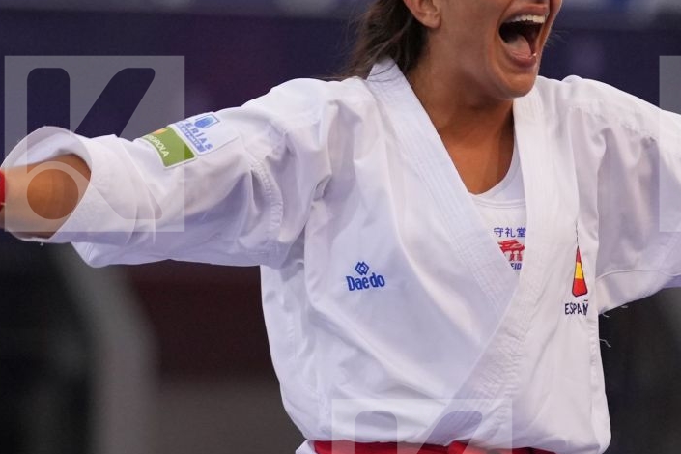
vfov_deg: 2.1
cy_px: 144
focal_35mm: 643
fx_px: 12162
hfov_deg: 3.2
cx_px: 422
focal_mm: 168
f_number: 2.8
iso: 2000
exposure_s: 1/1000
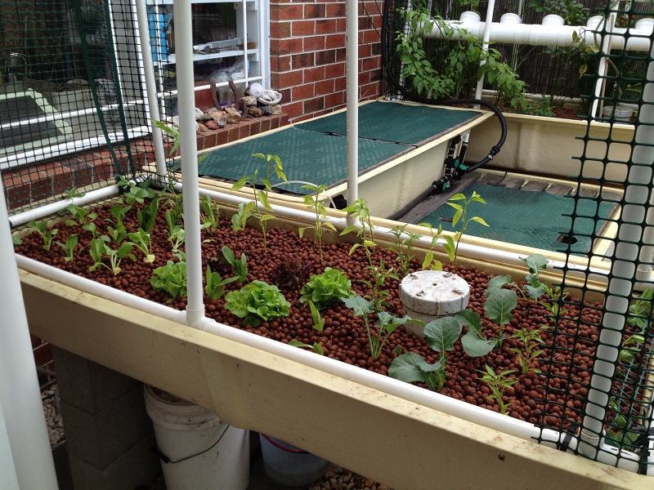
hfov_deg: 52.6
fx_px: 661
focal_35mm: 35
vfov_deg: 40.7
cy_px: 245
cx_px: 327
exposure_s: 1/172
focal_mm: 4.28
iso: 50
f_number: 2.4
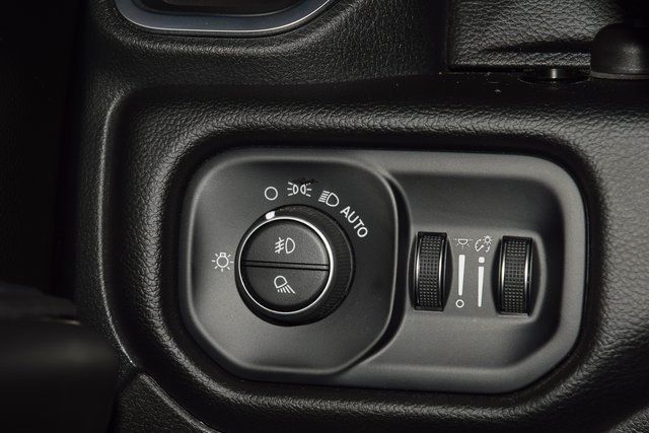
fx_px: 1893
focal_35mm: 105
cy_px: 216
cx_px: 324
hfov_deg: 19.5
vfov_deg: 13.0
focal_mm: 70
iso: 100
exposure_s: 1/125
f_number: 8
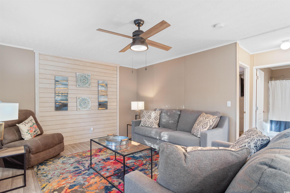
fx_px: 145
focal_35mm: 18
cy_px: 96
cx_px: 145
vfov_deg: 67.4
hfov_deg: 90.0
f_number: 4.8
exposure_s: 2.5
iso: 100
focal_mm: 12
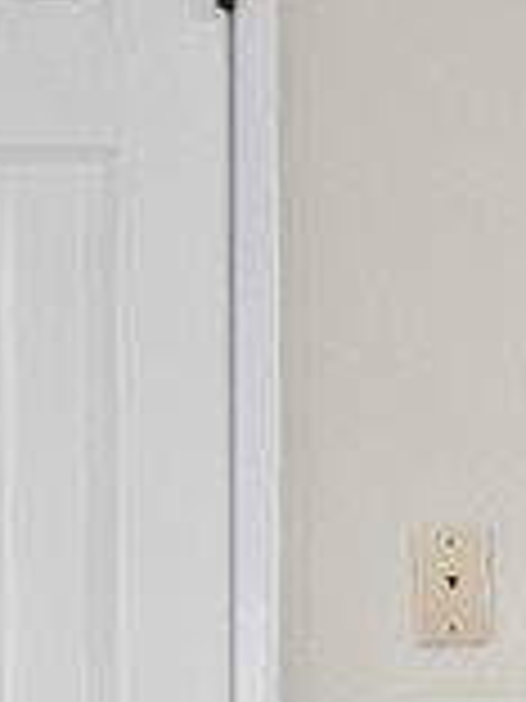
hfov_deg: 11.7
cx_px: 1295
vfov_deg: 19.4
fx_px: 2046
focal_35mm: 101
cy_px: 403
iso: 2000
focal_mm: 16
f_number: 8
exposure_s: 1/3
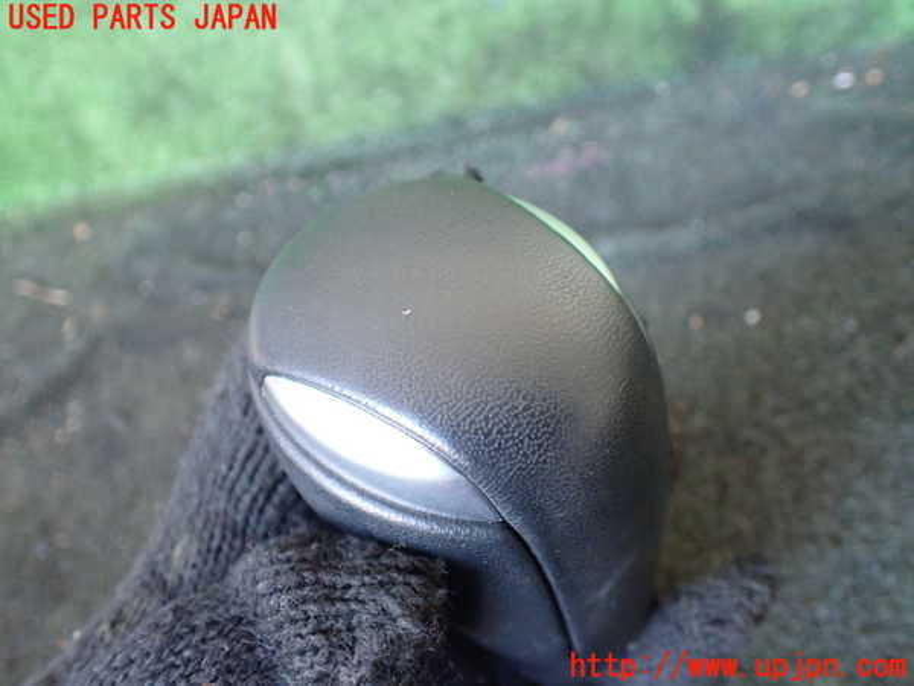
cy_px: 343
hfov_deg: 60.0
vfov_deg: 46.8
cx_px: 457
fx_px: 792
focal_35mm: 30
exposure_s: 1/50
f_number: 2.3
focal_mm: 5.4
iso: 800
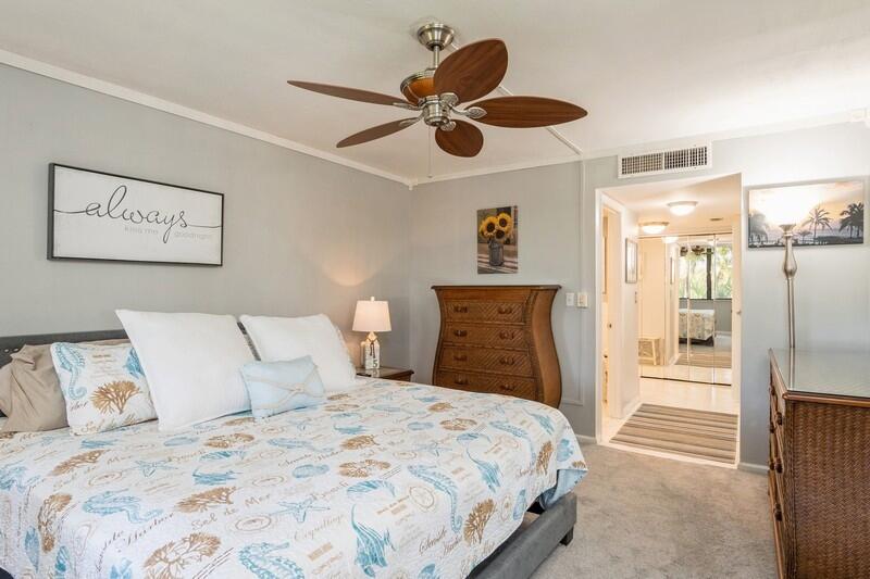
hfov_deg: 90.0
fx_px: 435
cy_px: 290
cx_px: 435
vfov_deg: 67.4
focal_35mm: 18
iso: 200
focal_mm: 12
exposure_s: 1/3
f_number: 8
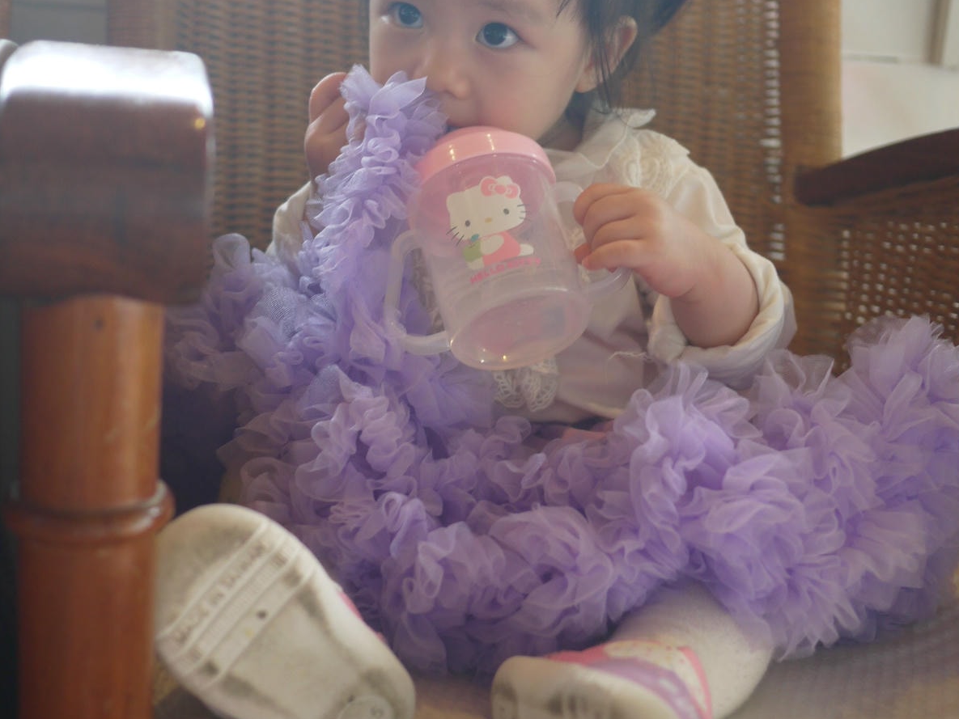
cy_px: 333
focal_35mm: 54
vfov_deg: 27.0
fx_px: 1496
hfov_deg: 35.5
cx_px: 485
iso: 200
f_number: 1.7
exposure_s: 1/60
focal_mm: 20
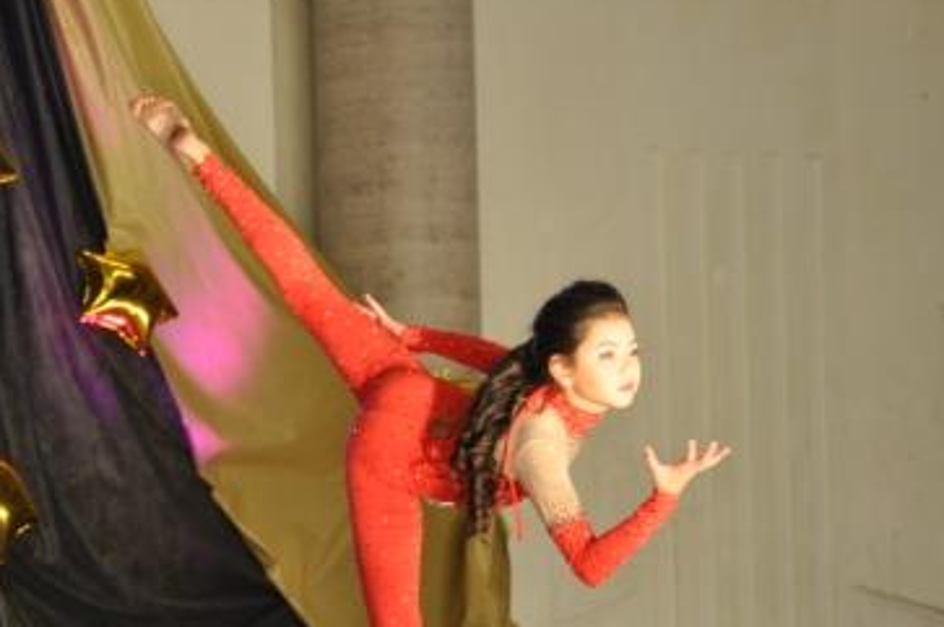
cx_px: 533
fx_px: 5096
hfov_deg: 10.6
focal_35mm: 195
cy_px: 328
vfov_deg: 7.0
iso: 800
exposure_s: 1/50
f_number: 5.6
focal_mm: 105
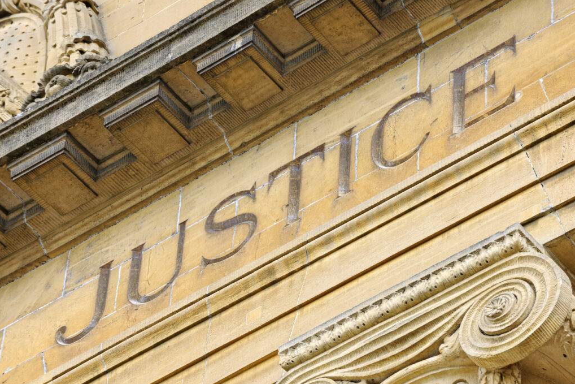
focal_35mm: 181
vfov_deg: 7.6
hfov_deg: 11.4
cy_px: 192
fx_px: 2891
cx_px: 288
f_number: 11
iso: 100
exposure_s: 1/15
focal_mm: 180
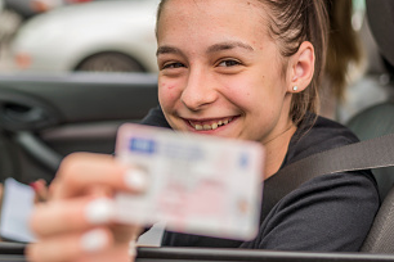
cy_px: 98
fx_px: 908
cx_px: 93
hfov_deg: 24.2
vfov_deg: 16.4
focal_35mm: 83
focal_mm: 50
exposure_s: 1/200
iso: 100
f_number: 2.5
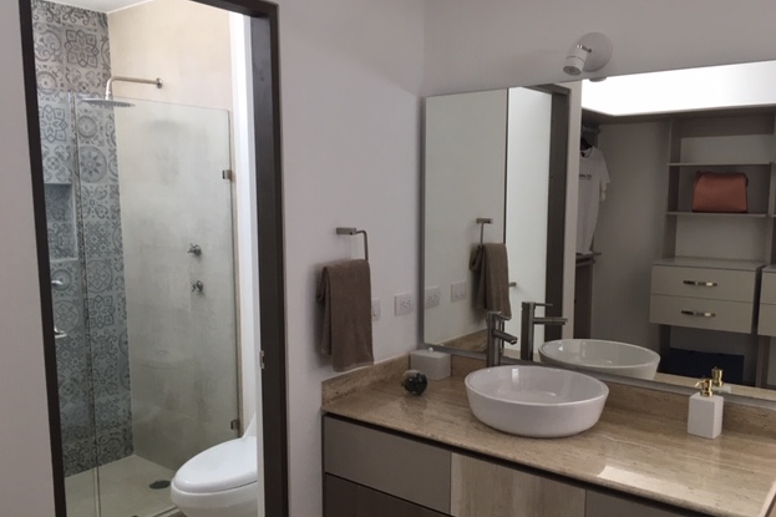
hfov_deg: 60.3
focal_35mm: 31
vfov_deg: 42.2
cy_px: 287
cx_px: 384
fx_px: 668
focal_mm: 4.15
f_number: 2.2
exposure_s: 1/30
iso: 50
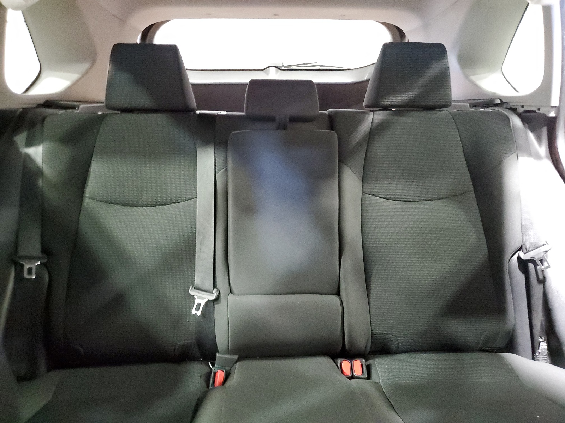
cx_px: 282
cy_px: 212
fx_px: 424
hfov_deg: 67.3
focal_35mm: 26
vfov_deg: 53.1
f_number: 1.5
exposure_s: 1/7
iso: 1023
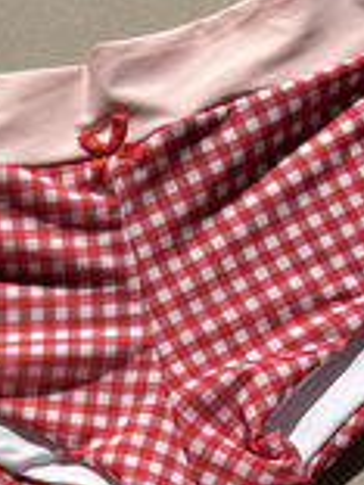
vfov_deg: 22.1
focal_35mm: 82
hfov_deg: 17.3
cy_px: 577
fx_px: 1150
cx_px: -50
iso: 80
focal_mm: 6.76
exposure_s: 1/5348
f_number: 1.78
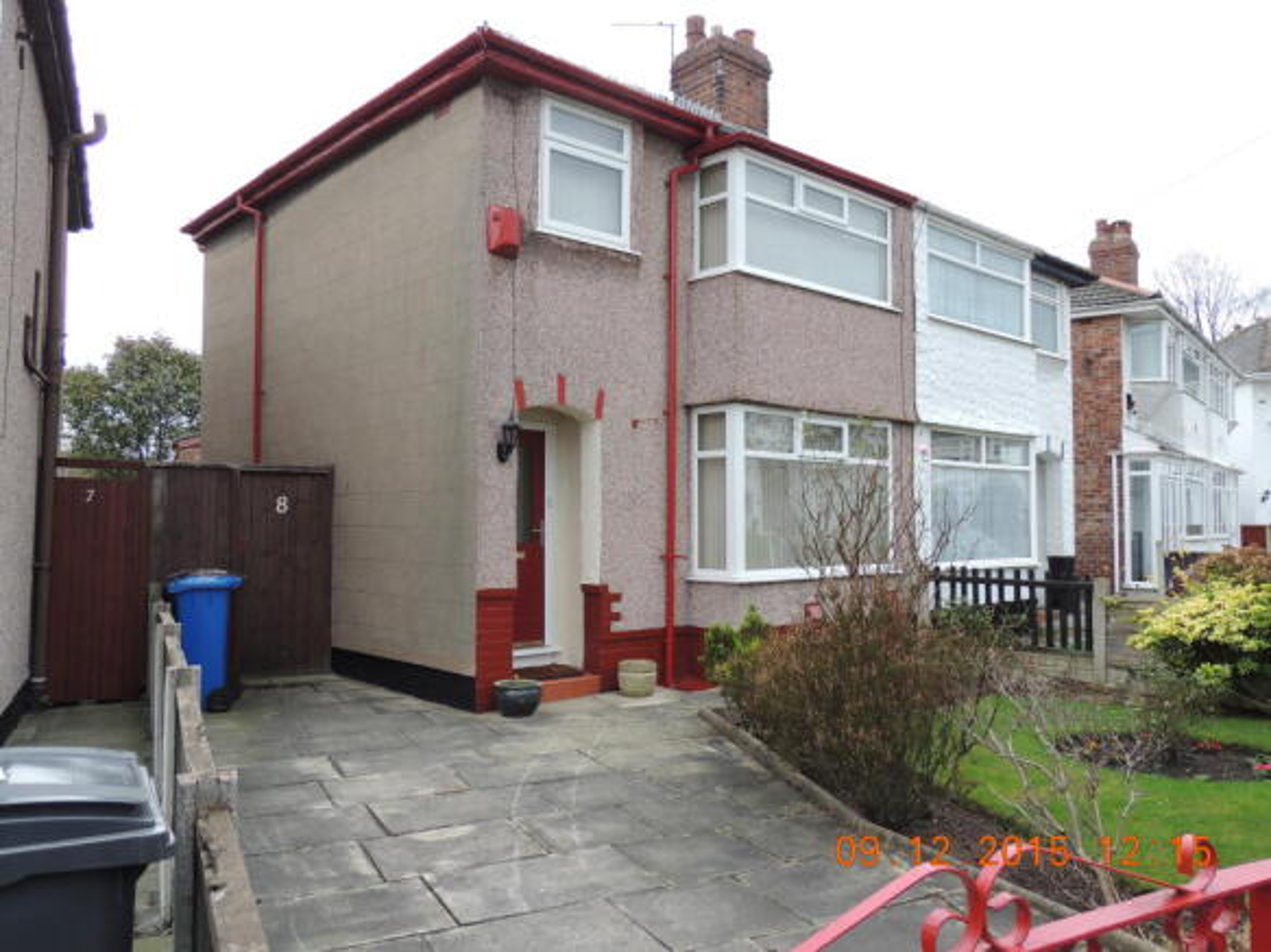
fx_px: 1028
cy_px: 476
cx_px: 636
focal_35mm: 28
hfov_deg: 63.5
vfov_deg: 49.7
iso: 100
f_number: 3.1
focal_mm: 4.9
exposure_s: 1/50
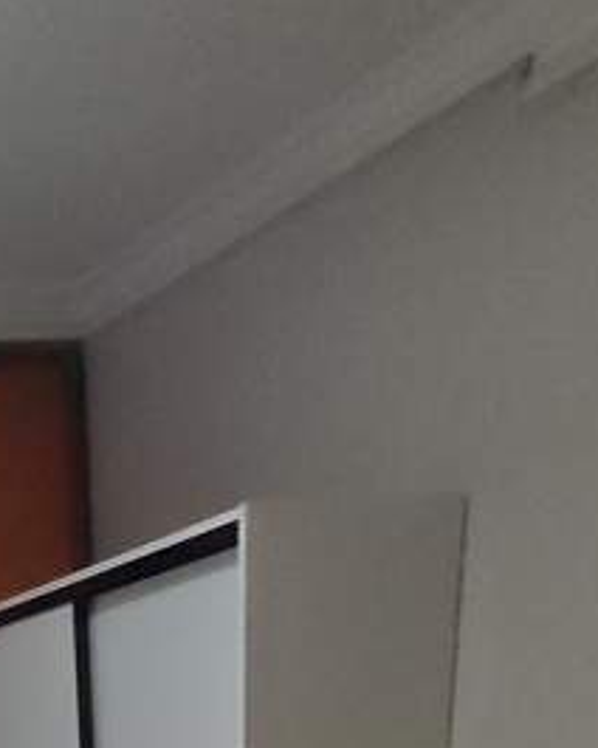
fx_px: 1305
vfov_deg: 19.0
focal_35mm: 59
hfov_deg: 23.5
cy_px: 1500
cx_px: -127
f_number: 2.2
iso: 160
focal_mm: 1.91
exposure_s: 1/50
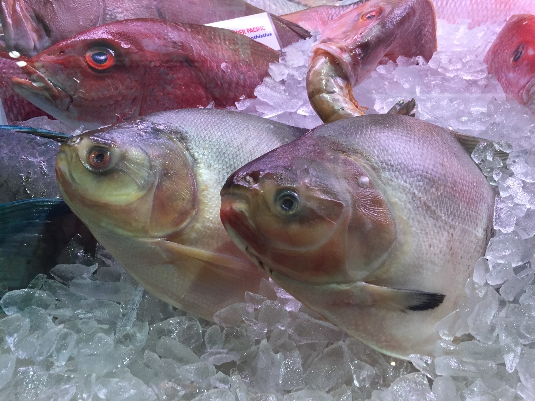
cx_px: 268
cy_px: 200
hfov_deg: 61.7
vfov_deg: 48.2
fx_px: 448
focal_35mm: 29
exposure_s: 1/30
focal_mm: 4.15
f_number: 2.2
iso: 50
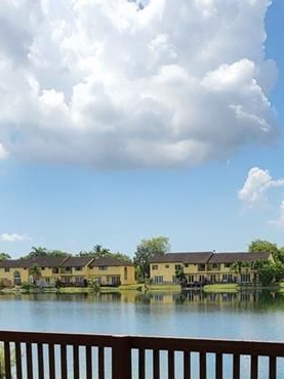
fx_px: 591
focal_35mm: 54
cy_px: 389
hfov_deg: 27.0
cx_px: 128
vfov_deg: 32.4
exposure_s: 1/3372
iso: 50
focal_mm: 4.25
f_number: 1.8
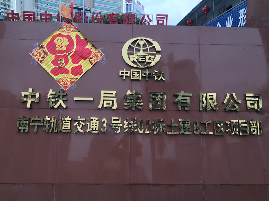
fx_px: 225
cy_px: 100
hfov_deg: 61.7
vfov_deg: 48.2
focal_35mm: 29
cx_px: 134
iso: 25
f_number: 2.2
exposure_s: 1/106
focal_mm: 4.15
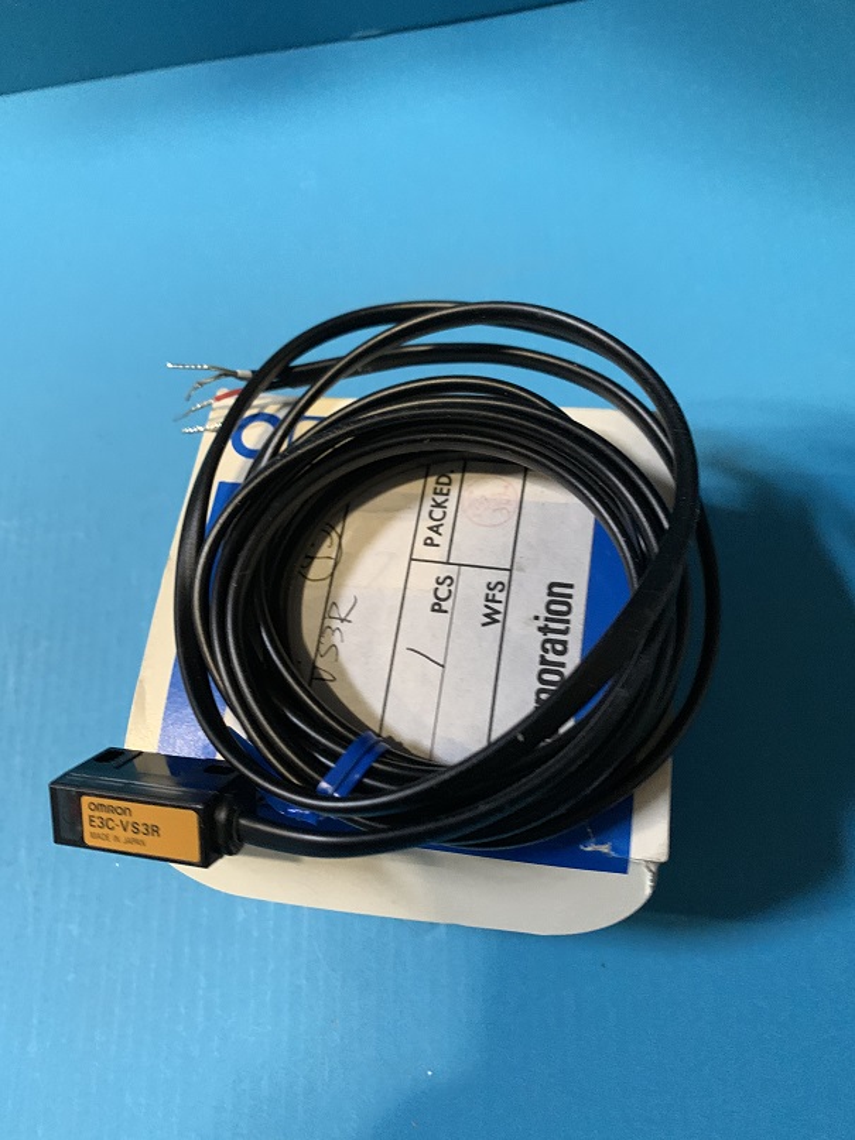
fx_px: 856
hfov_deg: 53.1
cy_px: 570
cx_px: 428
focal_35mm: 26
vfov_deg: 67.3
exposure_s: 1/30
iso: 500
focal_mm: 4.25
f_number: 1.8
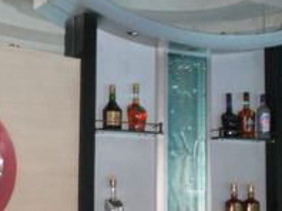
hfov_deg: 21.5
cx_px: 118
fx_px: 740
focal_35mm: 91
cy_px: 113
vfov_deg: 16.2
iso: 200
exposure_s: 1/30
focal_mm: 6.3
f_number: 3.1
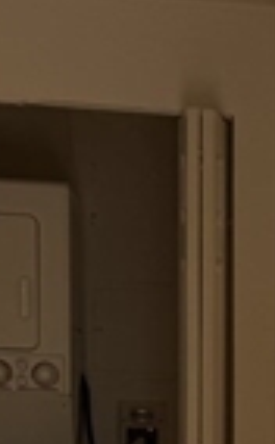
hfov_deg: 8.5
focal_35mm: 138
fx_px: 1665
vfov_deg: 14.5
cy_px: 588
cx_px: 700
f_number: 1.78
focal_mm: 6.76
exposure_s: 1/499
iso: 80
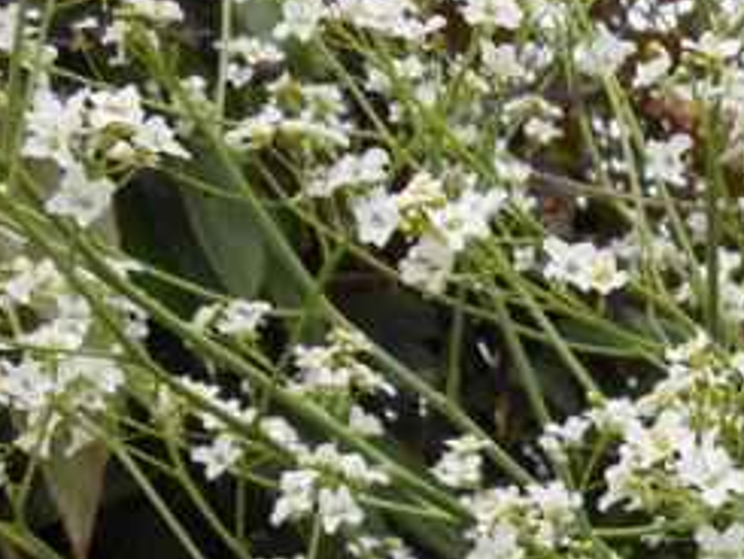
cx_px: 1090
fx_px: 2193
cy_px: 851
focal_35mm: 102
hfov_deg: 17.5
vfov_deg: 13.6
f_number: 3.2
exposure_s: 1/125
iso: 80
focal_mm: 4.5
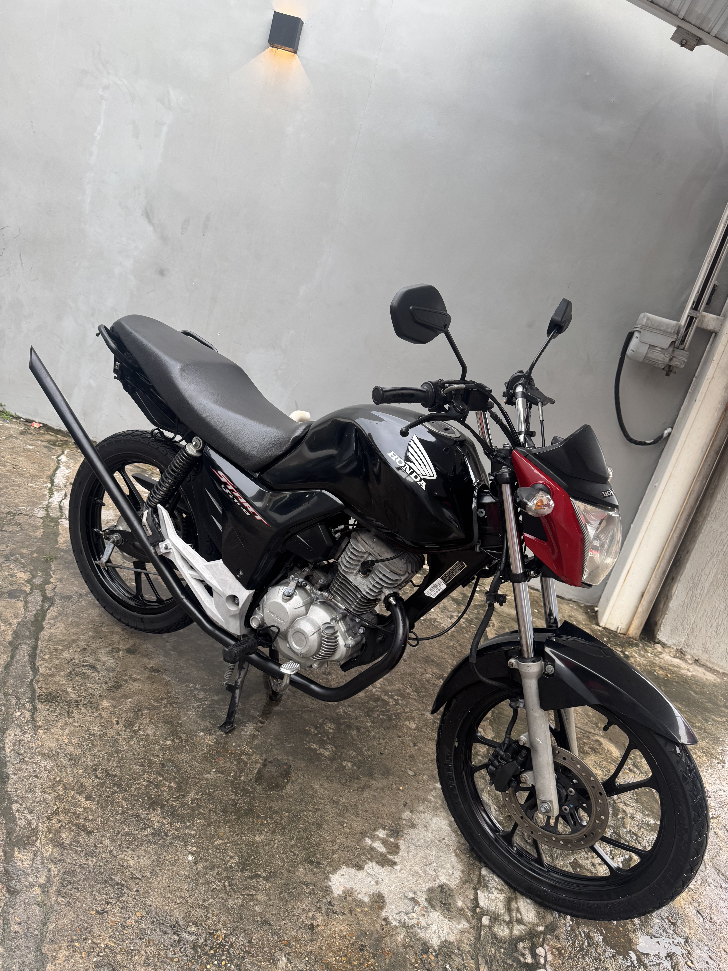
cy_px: 486
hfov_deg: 56.8
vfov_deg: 71.6
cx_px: 364
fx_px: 673
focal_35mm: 24
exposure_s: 1/120
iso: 100
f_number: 1.78
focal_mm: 6.76
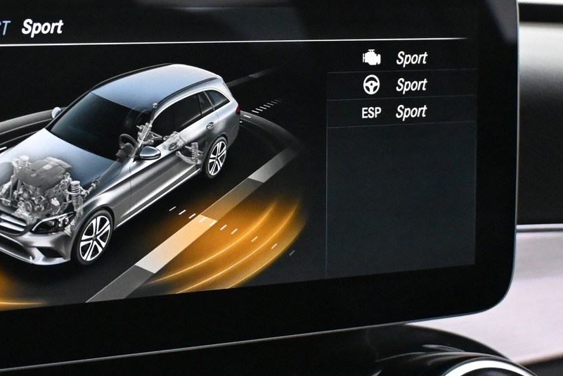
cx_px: 107
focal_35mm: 88
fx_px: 1376
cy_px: 139
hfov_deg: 22.8
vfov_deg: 15.5
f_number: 4.8
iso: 7200
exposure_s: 1/60
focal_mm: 29
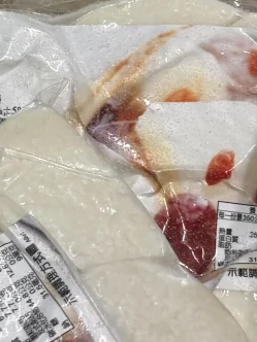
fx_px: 1030
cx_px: -141
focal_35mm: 104
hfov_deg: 13.3
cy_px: 140
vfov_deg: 18.9
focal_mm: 6.76
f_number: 1.78
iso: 64
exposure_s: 1/121
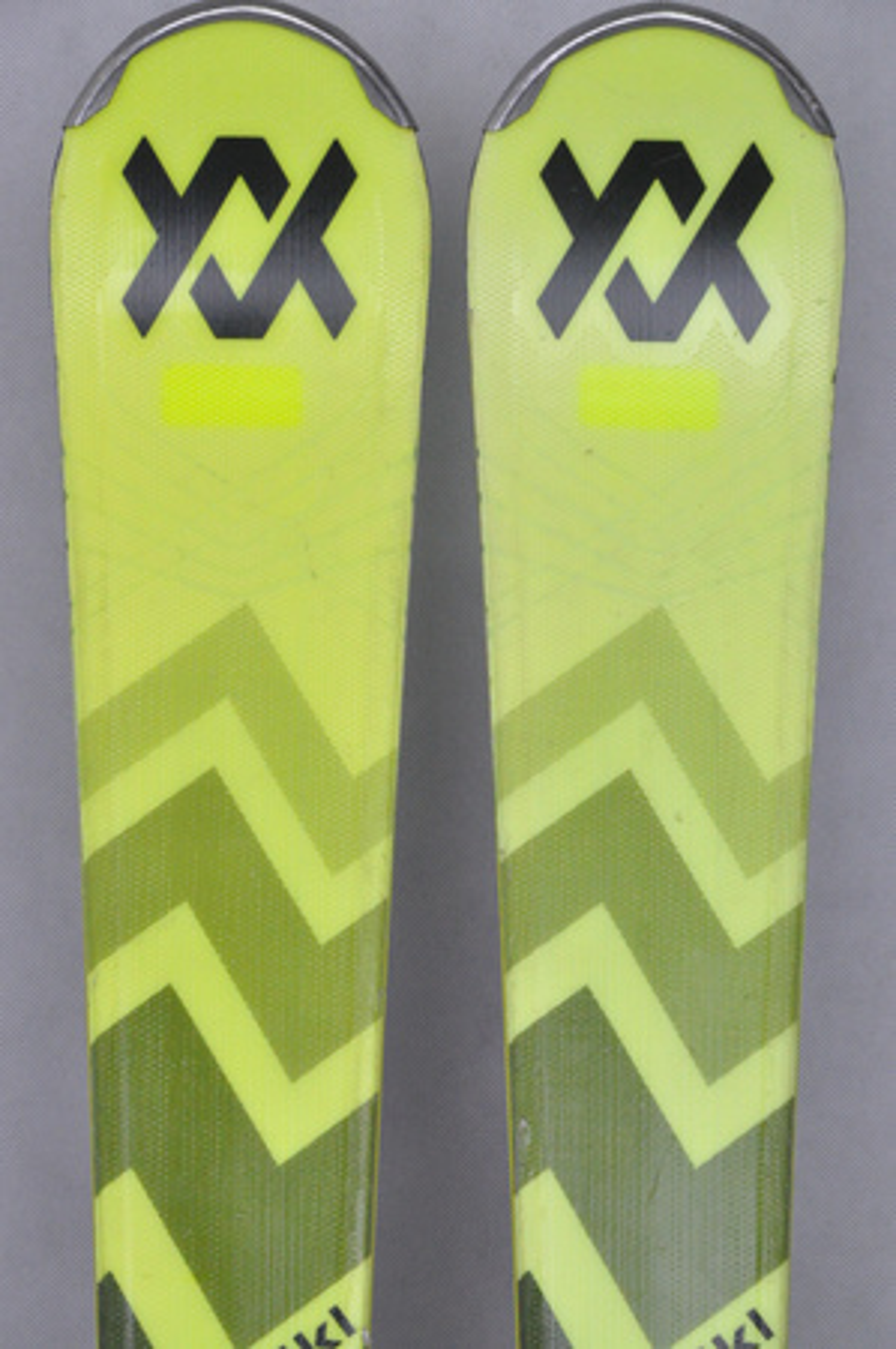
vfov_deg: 13.1
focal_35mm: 158
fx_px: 5893
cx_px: 448
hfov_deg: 8.7
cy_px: 674
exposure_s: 1/125
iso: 3200
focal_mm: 105
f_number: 9.5
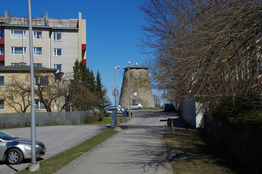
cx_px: 131
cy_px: 87
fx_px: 436
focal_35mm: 60
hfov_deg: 33.5
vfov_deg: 22.5
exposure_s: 1/200
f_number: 13
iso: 100
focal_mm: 40
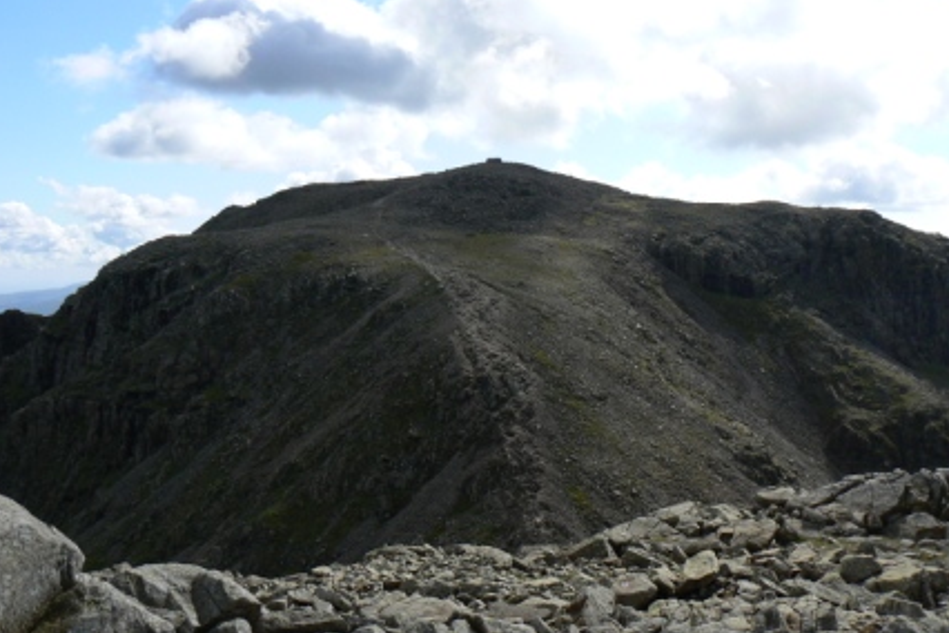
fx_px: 1002
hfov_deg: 50.7
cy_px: 341
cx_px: 470
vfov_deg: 35.0
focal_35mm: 38
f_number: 7.1
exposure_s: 1/500
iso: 80
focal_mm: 6
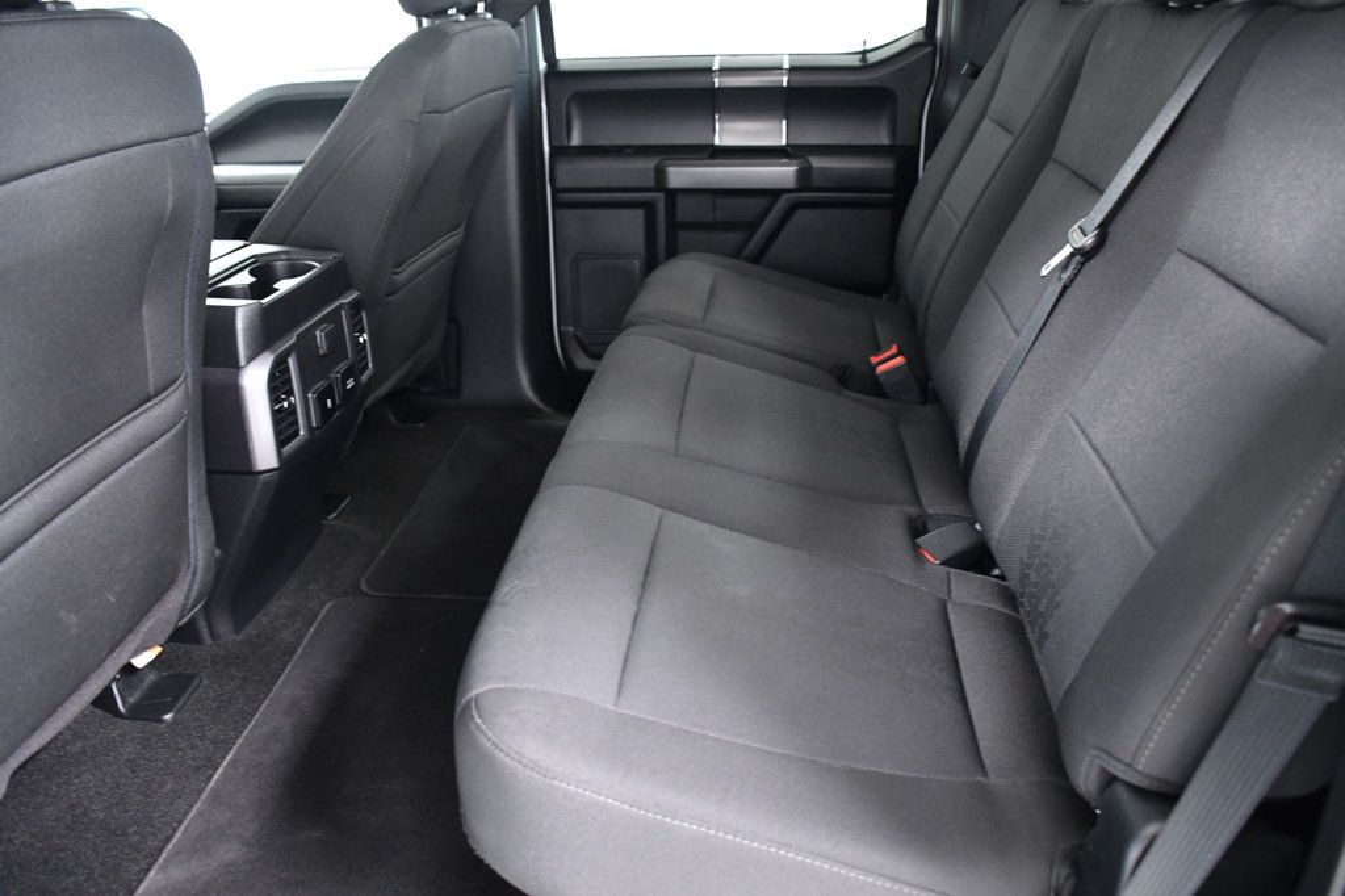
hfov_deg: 67.4
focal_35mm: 27
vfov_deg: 47.9
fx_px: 1008
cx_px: 672
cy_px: 448
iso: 2500
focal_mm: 18
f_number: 3.5
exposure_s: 1/40
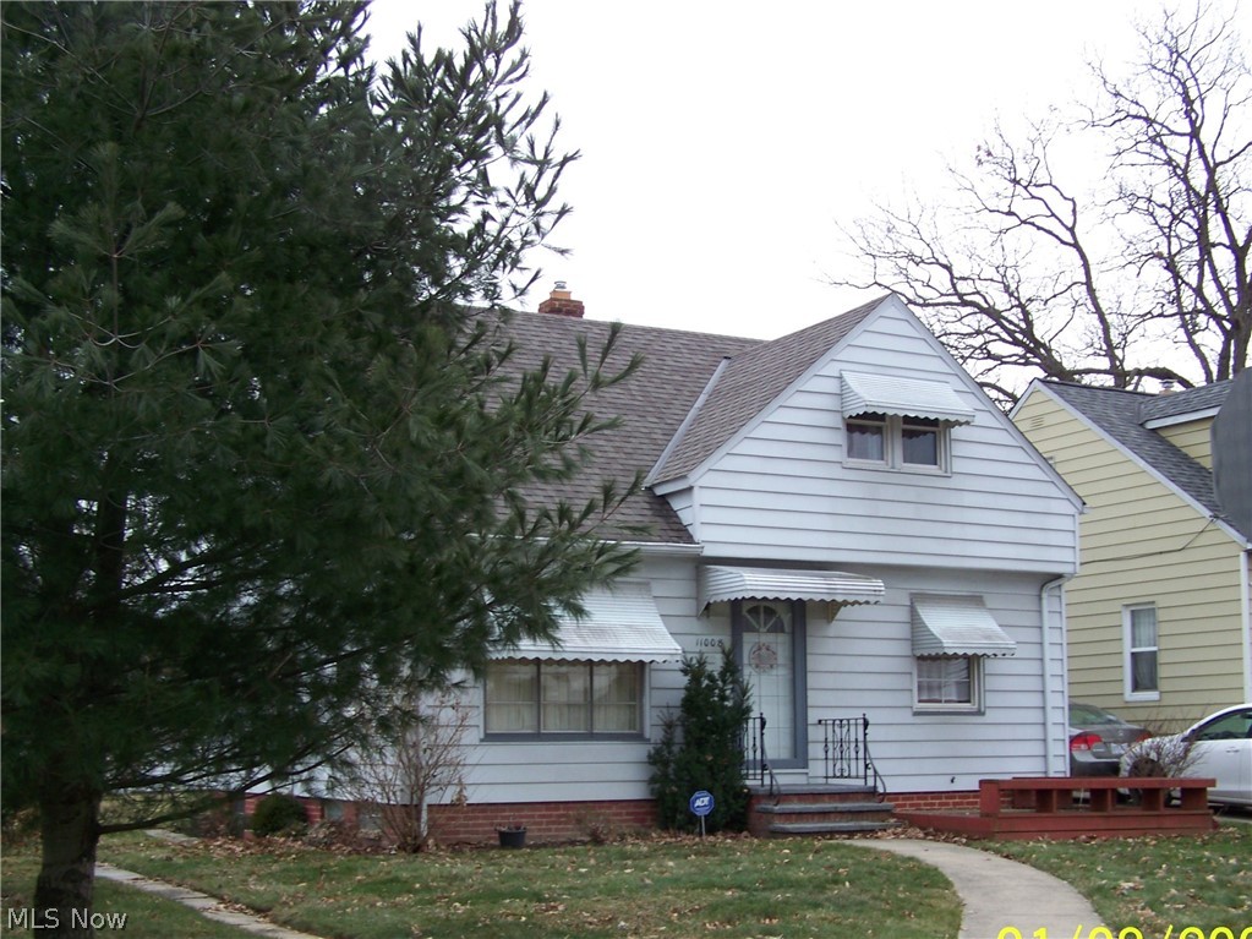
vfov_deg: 37.7
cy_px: 470
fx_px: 1374
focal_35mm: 38
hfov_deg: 49.0
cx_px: 626
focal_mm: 6.3
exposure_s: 1/100
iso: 64
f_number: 2.8
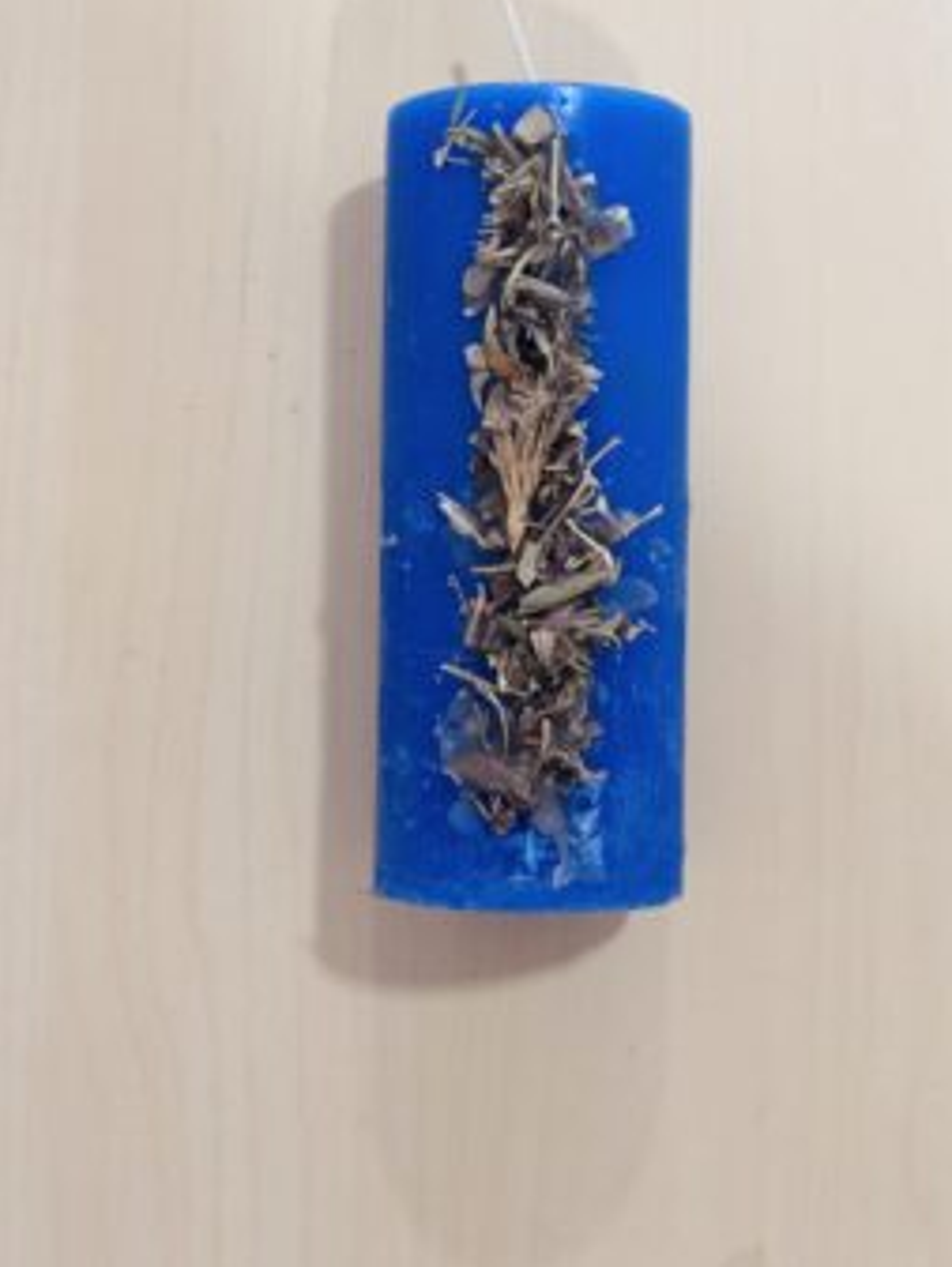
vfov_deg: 33.7
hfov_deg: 25.7
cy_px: 534
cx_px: 531
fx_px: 2089
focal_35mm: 57
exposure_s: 1/50
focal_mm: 6.76
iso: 100
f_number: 1.78
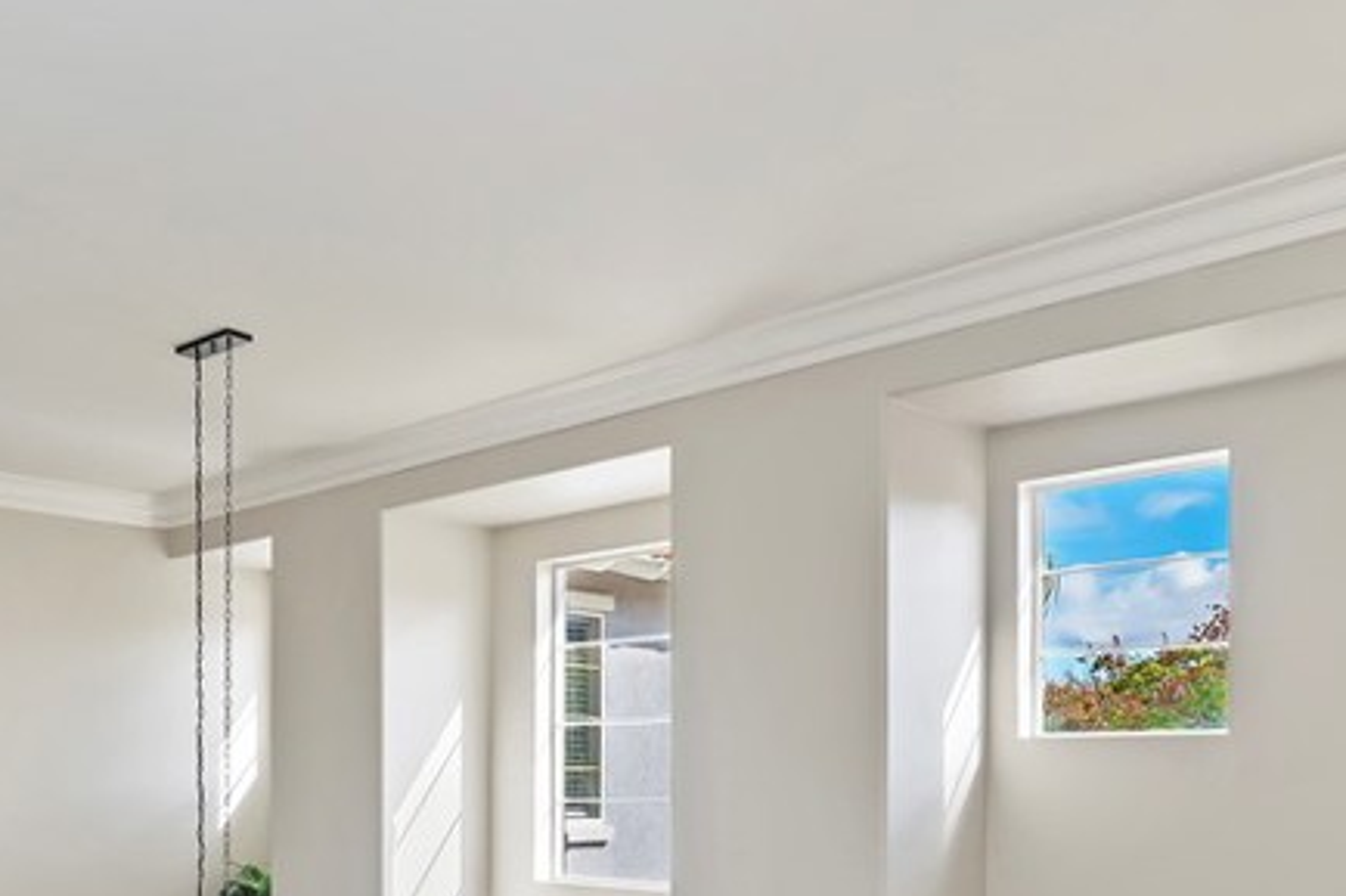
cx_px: 68
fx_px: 1233
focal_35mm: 33
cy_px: 820
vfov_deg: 37.2
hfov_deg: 49.2
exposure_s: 1/100
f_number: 10
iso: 500
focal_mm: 14
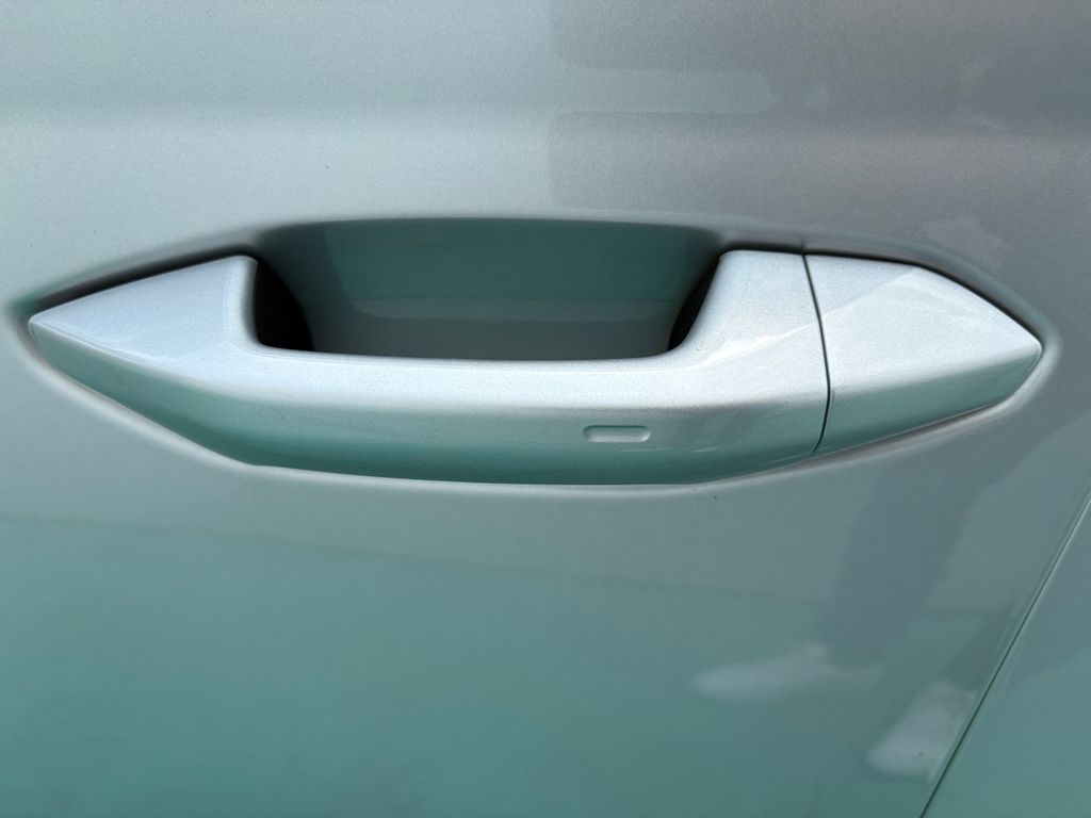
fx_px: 819
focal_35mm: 26
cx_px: 546
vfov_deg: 53.1
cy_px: 409
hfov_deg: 67.3
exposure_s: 1/2283
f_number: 1.6
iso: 50
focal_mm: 5.96
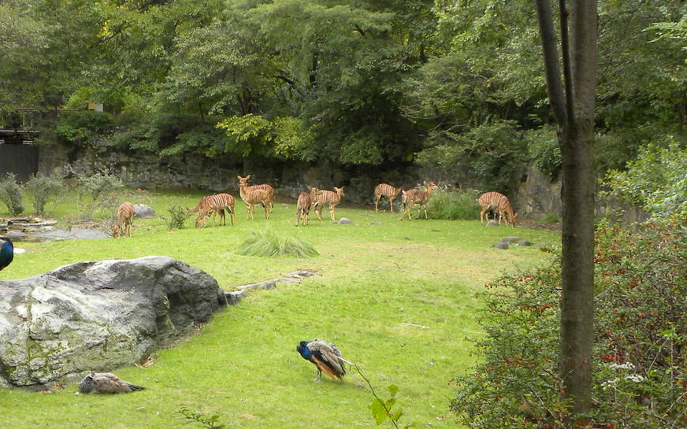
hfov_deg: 28.4
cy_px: 230
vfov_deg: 18.1
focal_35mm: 72
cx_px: 215
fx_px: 1348
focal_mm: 6.6
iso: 85
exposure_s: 1/84.2
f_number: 3.2
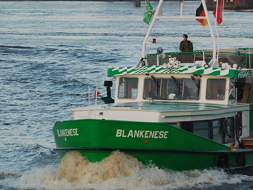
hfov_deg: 6.3
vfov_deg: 4.7
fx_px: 2302
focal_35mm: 315
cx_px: 199
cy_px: 78
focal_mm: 135
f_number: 5.6
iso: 360
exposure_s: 1/125
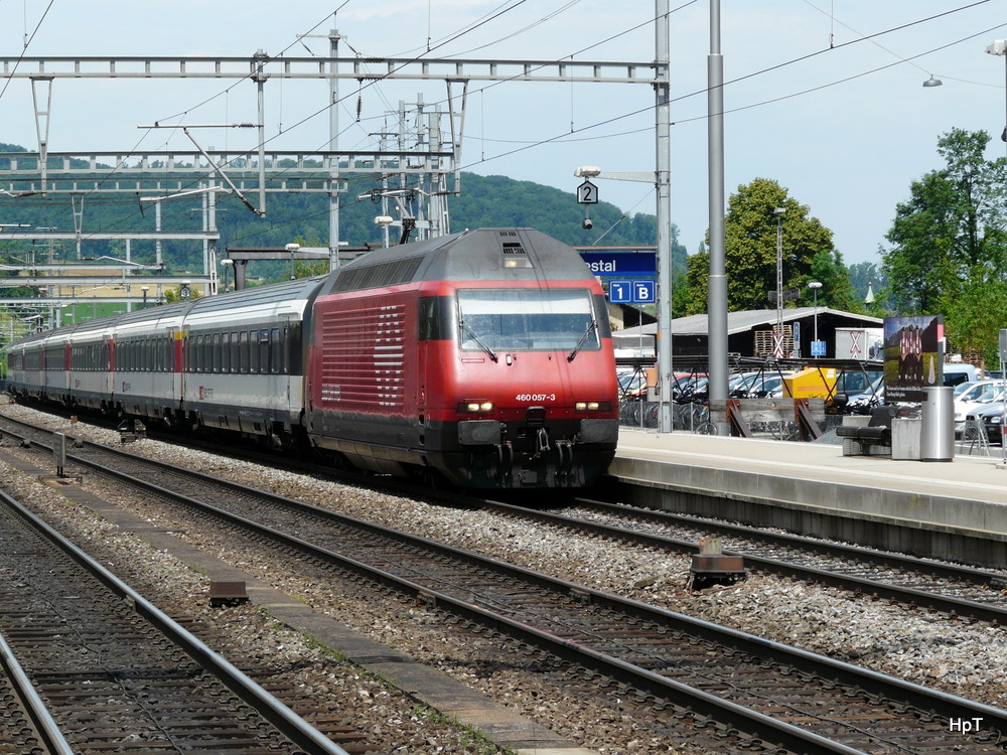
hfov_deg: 15.6
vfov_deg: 11.8
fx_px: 3665
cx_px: 504
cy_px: 378
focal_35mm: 126
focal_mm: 20.6
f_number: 5.6
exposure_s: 1/400
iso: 100
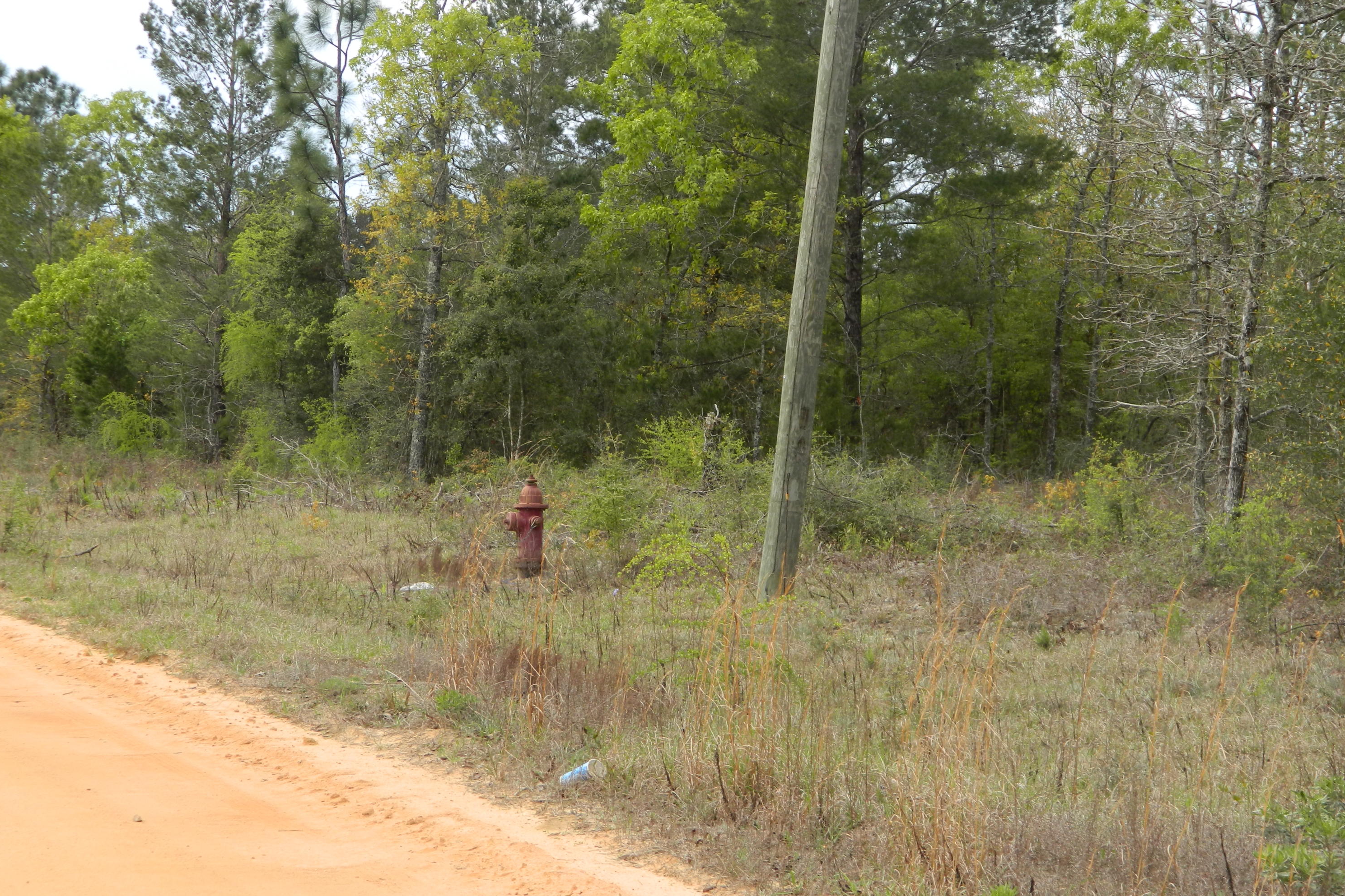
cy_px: 495
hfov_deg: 23.1
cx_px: 675
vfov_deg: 15.5
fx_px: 3288
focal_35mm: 88
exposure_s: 1/200
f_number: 4.2
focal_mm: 15.1
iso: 80
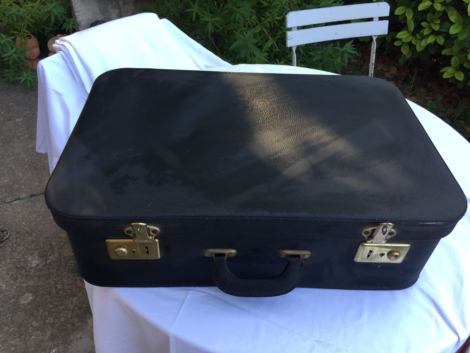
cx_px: 235
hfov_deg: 61.7
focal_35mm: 29
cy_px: 176
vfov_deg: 48.2
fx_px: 394
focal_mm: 4.15
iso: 32
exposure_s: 1/110
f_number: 2.2
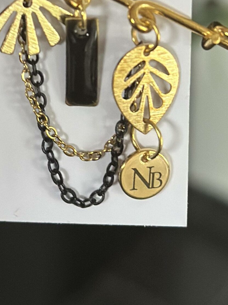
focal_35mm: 125
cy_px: 8
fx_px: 1098
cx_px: 134
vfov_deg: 15.5
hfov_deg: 11.8
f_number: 1.78
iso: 500
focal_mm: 6.86
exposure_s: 1/40
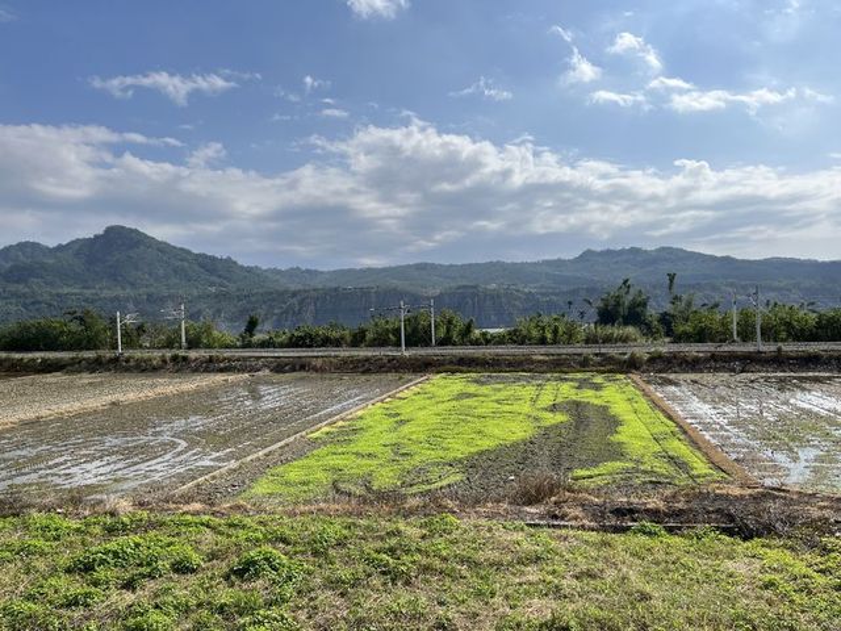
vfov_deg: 53.1
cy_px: 316
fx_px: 632
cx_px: 420
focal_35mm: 26
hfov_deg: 67.3
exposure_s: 1/4854
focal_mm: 5.1
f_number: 1.6
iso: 50
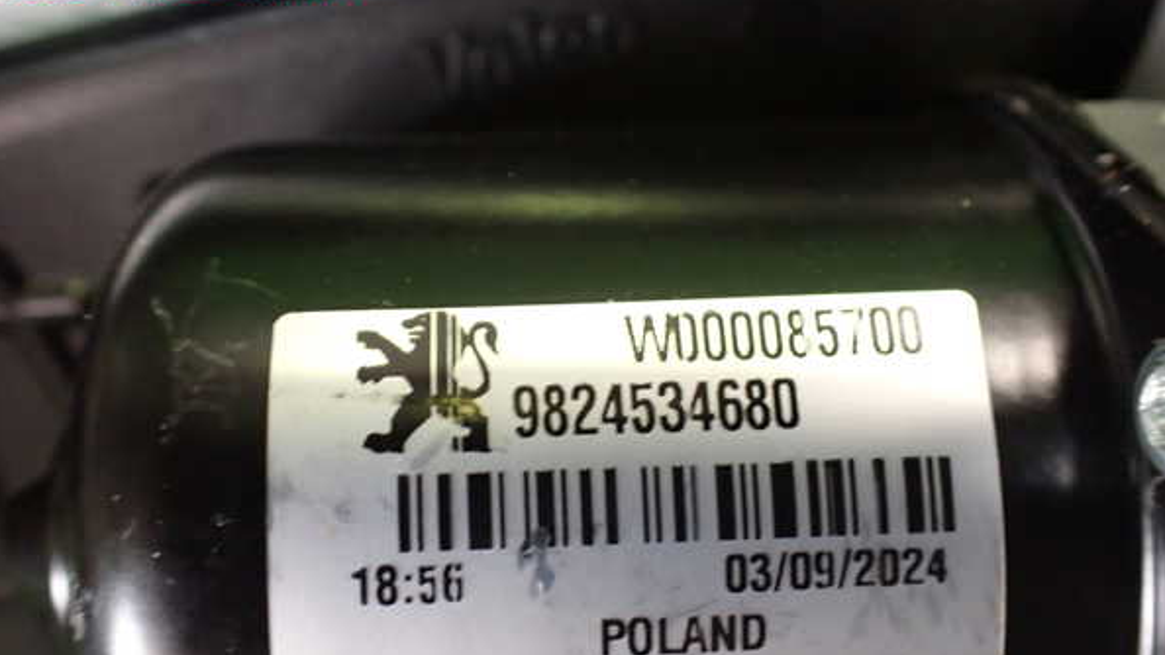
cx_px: 579
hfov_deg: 59.5
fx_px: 1019
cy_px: 400
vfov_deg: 35.5
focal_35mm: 33
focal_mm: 5.4
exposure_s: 1/40
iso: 800
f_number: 2.3
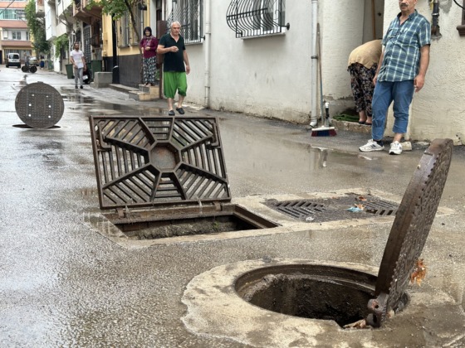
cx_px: 232
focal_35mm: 48
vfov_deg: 30.3
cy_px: 174
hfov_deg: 39.7
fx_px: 645
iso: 80
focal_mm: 6.86
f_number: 1.78
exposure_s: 1/428
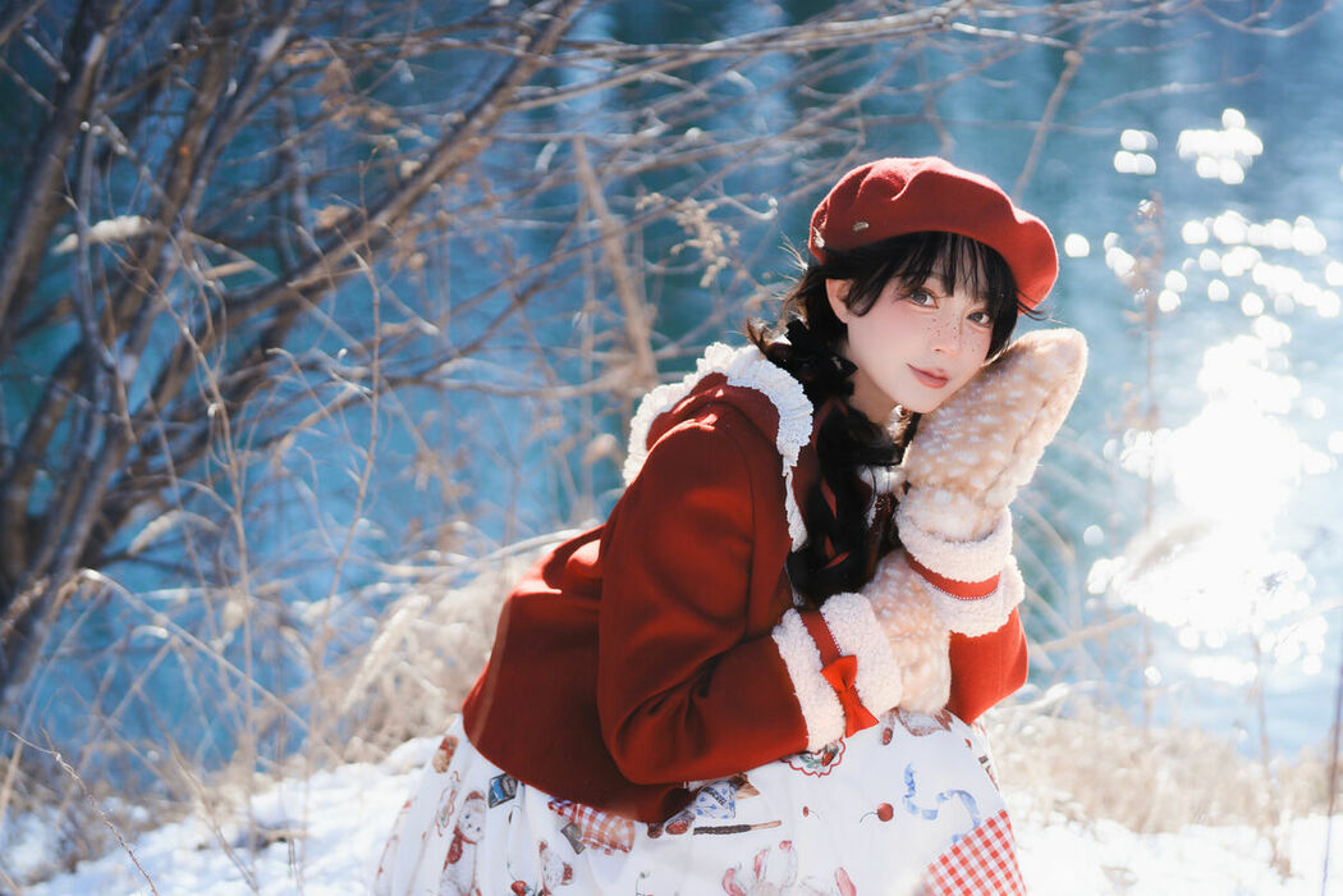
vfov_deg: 18.2
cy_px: 448
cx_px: 672
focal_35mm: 75
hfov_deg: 27.0
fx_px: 2798
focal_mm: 50
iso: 100
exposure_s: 1/5000
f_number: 1.4
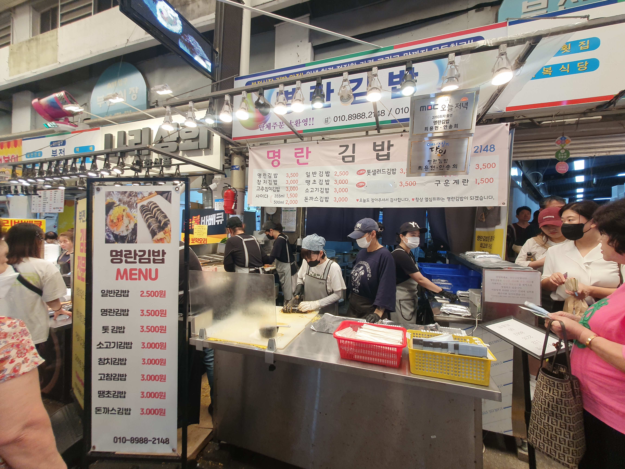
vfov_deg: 89.9
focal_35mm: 13
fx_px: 235
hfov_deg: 106.2
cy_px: 234
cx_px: 312
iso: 50
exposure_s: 1/60
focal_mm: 1.8
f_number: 2.2
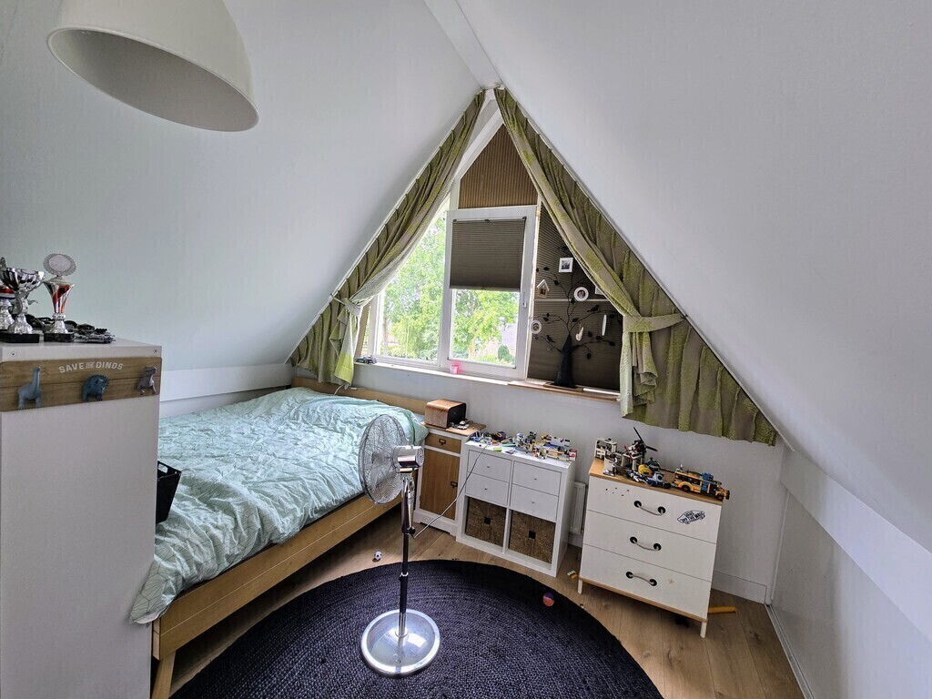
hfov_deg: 106.2
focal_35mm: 13
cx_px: 466
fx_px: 350
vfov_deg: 89.9
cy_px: 350
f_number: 2.2
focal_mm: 2.2
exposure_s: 1/50
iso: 64
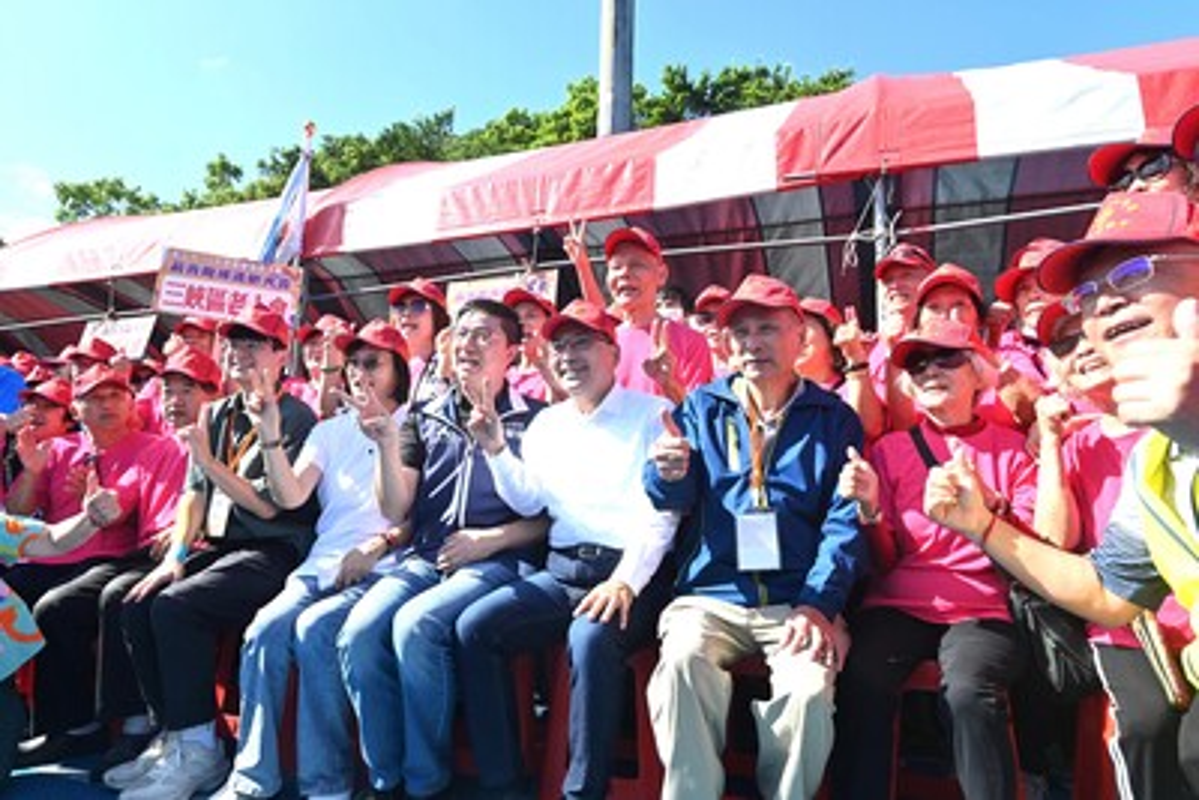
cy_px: 400
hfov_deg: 76.1
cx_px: 600
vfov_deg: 55.1
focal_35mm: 23
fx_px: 766
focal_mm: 23
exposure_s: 1/500
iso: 360
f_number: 5.6
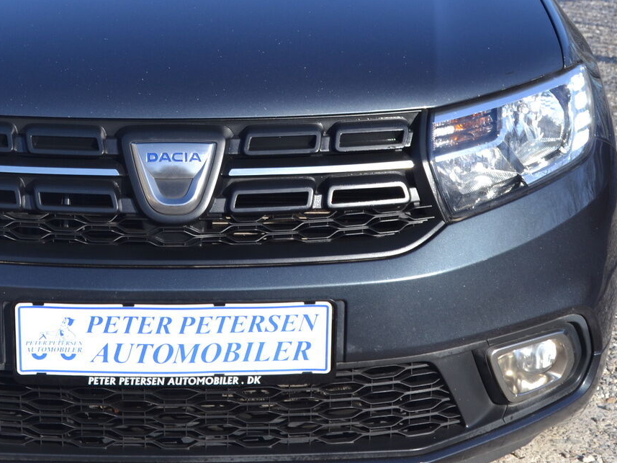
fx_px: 1497
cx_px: 177
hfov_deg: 23.1
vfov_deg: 17.5
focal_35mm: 84
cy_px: 107
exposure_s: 1/200
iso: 100
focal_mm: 26
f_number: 7.1
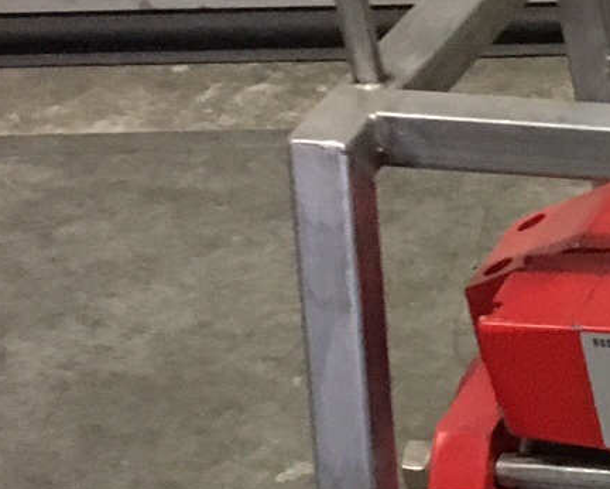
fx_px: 2384
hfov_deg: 12.2
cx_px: 1363
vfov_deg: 11.5
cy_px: 579
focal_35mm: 132
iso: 200
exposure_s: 1/17
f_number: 2.2
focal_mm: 4.15
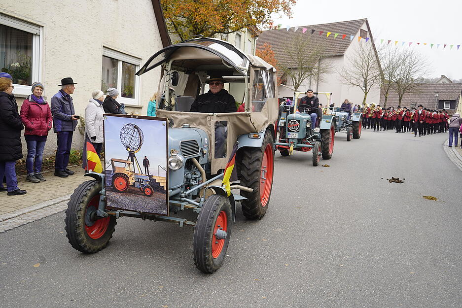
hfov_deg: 58.7
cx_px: 231
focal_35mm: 32
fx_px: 411
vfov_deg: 41.1
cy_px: 154
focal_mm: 32
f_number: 4.5
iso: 100
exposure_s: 1/80
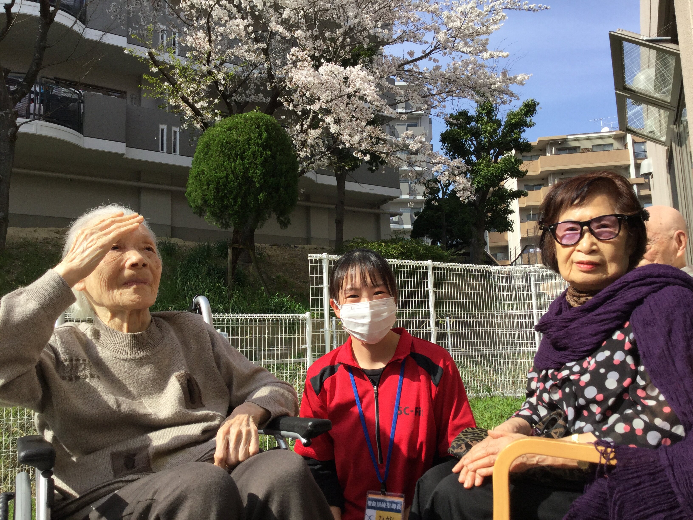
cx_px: 346
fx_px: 621
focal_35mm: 31
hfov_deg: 58.4
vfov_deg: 45.4
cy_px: 260
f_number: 2.4
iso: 25
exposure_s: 1/936
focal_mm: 3.3
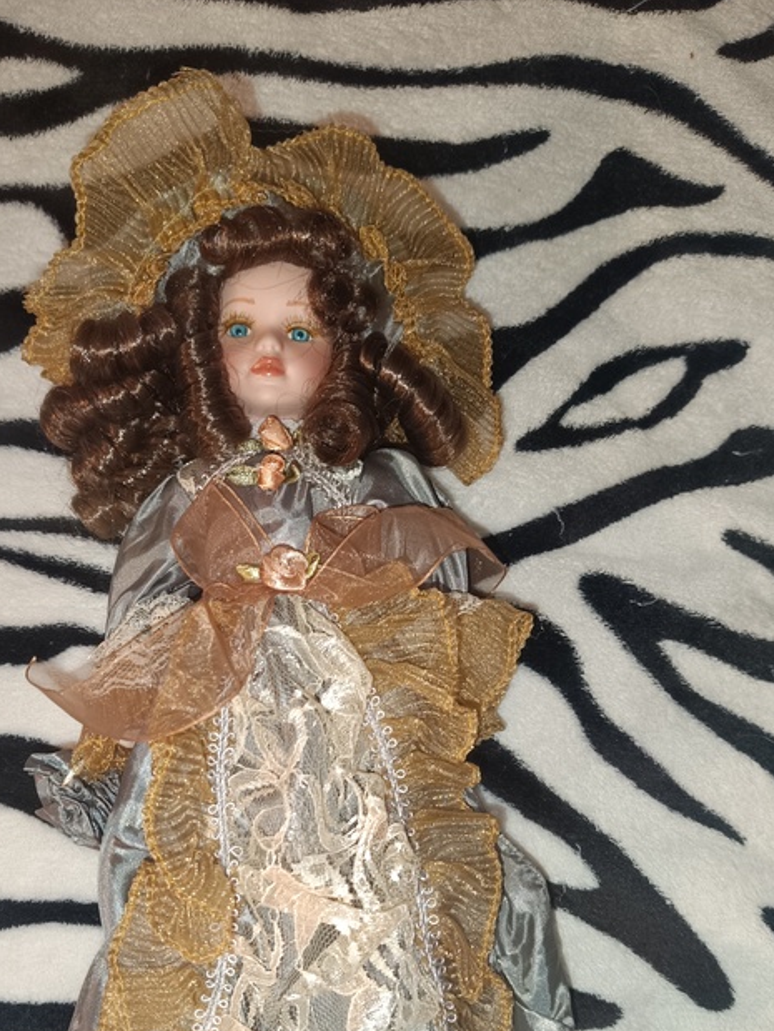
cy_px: 653
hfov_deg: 45.1
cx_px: 295
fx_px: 923
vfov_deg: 57.5
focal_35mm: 31
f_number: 1.88
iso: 634
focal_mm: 5.59
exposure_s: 1/33.3
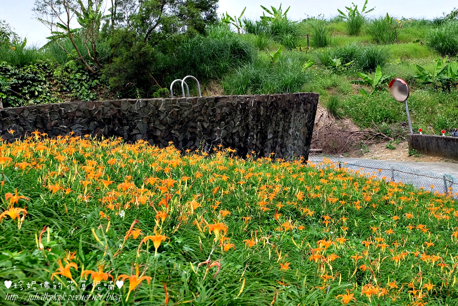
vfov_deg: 18.2
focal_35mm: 75
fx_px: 954
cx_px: 229
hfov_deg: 27.0
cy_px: 153
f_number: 9
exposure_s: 1/640
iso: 800
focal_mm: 50
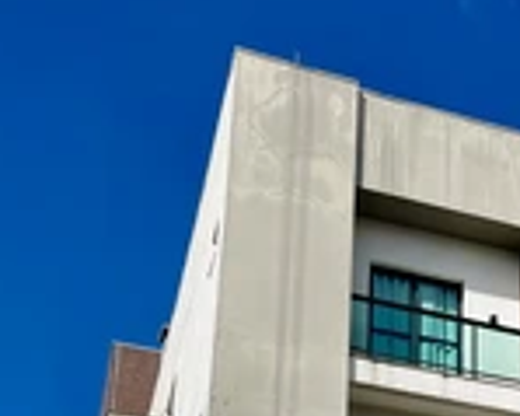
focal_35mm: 82
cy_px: 615
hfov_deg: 22.2
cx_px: 548
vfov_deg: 17.0
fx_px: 1261
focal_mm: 5.1
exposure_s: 1/5848
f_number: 1.6
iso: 50
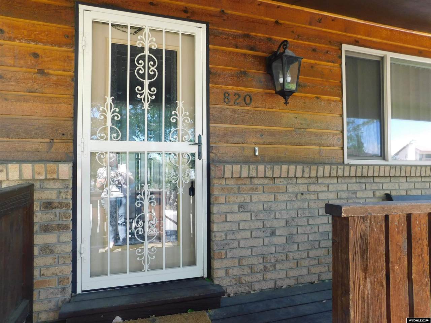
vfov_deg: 58.9
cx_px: 216
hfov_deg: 73.9
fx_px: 286
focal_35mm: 23
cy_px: 162
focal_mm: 4
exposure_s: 1/80
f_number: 3
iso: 125
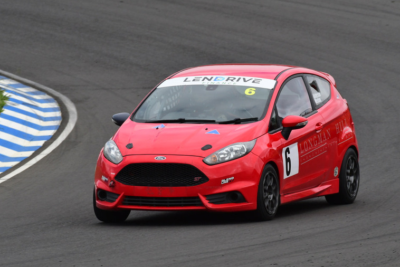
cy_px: 134
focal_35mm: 760
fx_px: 8447
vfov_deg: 1.8
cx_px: 209
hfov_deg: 2.7
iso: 640
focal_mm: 480
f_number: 11
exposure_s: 1/640
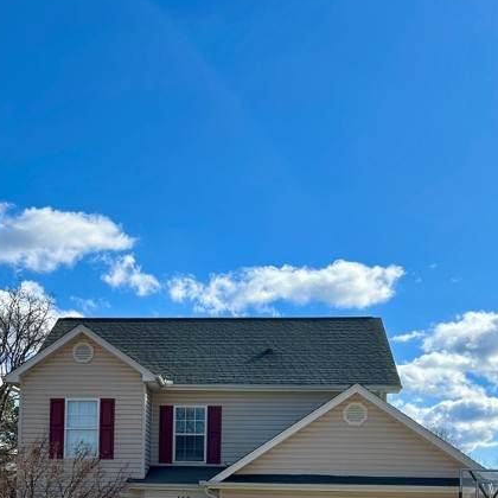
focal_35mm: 42
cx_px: 235
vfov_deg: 39.1
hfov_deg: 40.0
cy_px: 365
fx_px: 684
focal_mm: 5.7
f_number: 1.5
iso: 50
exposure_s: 1/5587
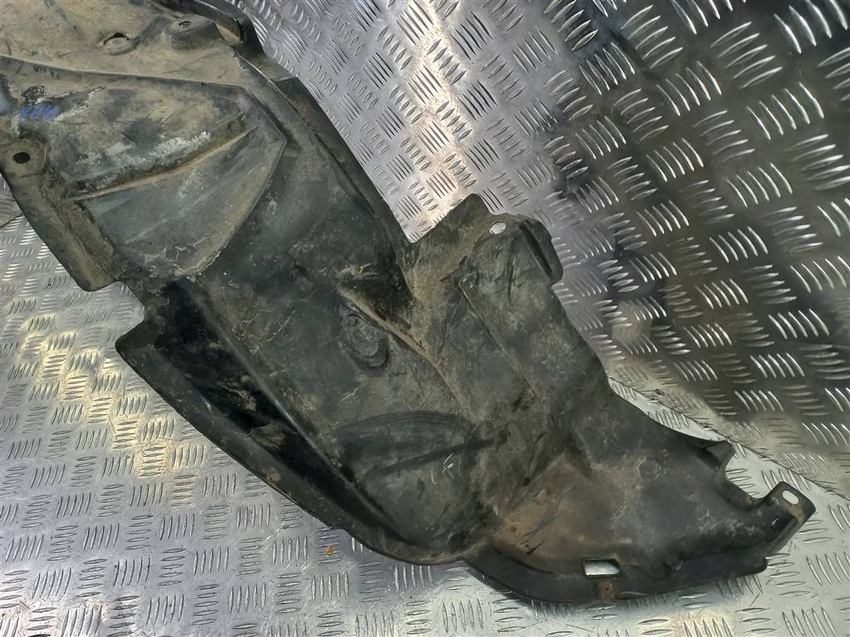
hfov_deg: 69.4
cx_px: 425
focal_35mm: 25
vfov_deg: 54.9
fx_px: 614
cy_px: 318
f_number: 1.8
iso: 64
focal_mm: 4.6
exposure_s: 1/50
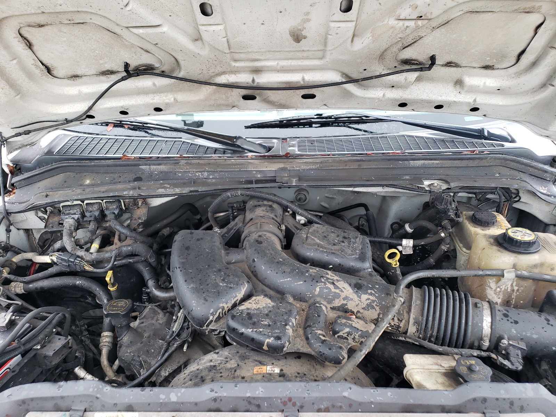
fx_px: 418
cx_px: 278
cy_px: 208
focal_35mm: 26
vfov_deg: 53.1
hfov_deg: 67.3
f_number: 1.5
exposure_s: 1/50
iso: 72
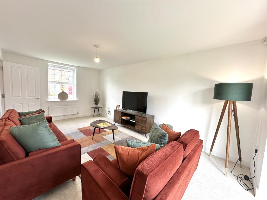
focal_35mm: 14
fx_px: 108
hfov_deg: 102.1
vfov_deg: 85.7
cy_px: 100
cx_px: 134
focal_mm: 2.22
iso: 80
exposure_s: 1/99
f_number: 2.2
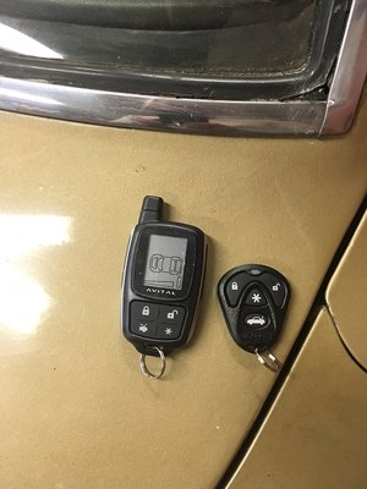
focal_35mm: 29
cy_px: 244
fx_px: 410
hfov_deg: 48.2
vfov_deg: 61.7
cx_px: 184
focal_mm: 4.15
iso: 125
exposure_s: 1/30
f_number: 2.2
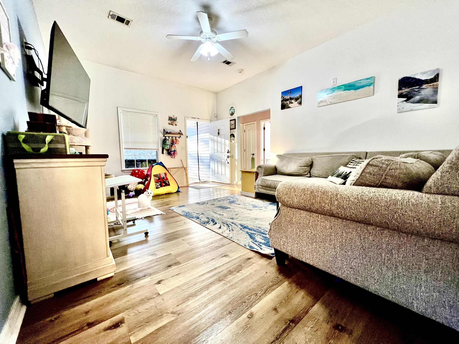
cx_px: 230
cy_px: 172
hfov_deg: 106.2
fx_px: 172
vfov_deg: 89.9
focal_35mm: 13
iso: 125
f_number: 1.8
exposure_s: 1/60
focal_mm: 1.57
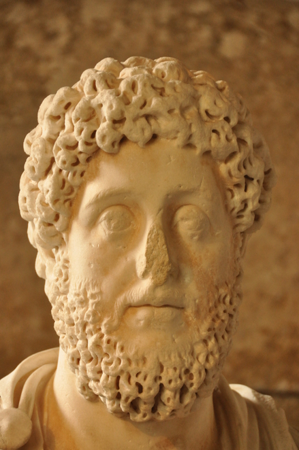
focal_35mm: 225
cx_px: 150
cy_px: 225
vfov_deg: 9.2
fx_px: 2813
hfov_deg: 6.1
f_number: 5.6
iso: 1000
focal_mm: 150
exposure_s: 1/40
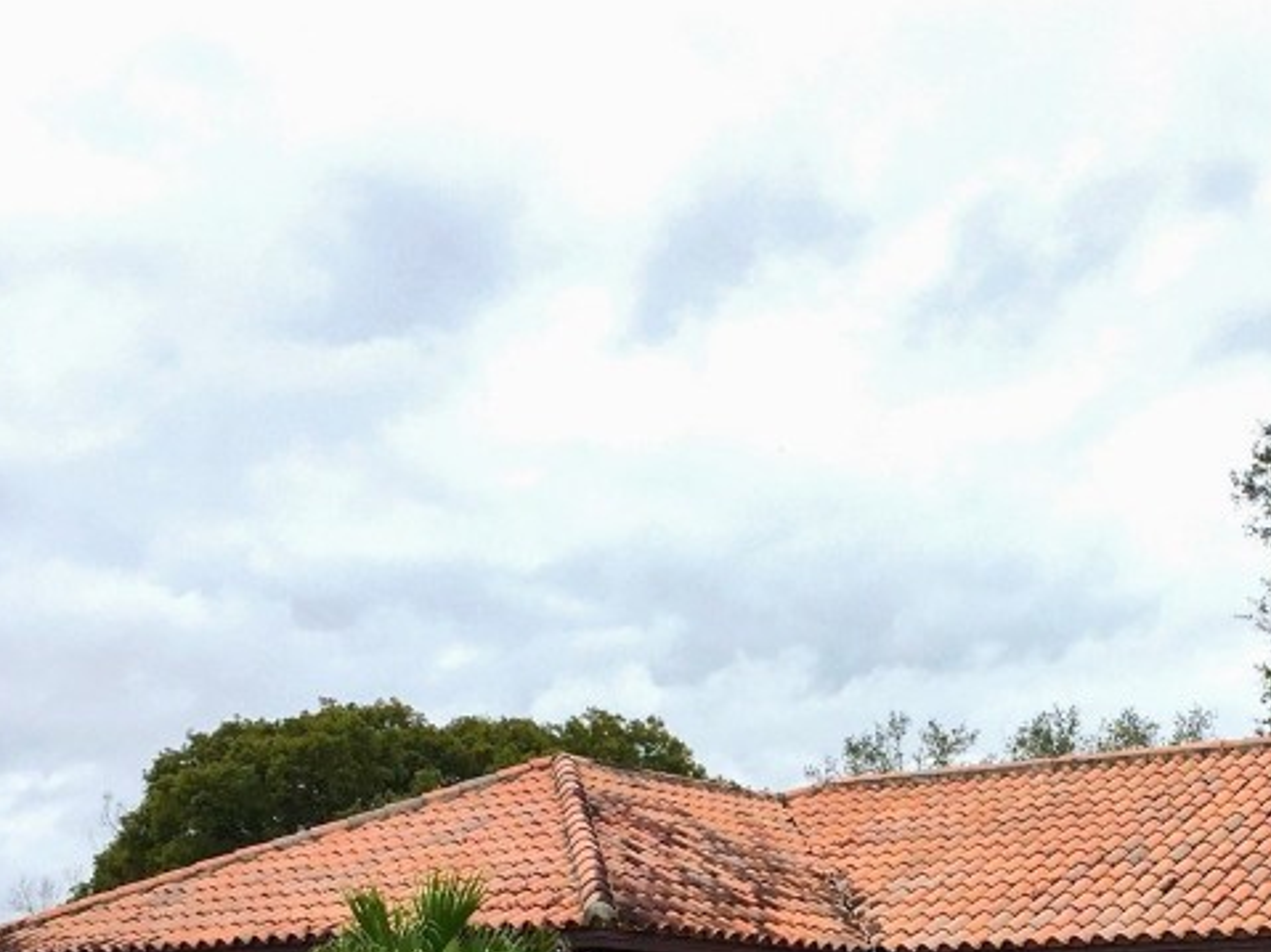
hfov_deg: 30.7
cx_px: 945
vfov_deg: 23.0
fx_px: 2276
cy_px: 880
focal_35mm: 62
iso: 32
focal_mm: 4.15
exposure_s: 1/1582
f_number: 2.2
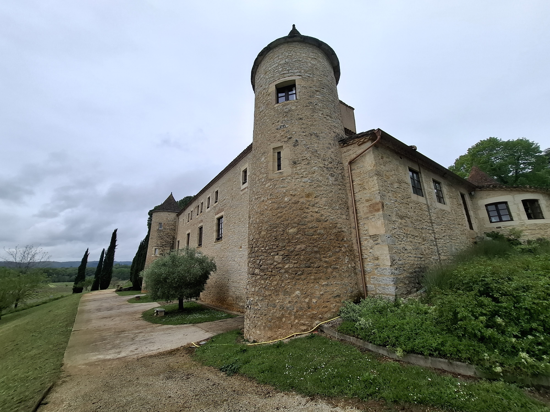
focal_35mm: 13
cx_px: 275
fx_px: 207
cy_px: 206
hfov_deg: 106.2
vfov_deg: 89.9
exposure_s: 1/690
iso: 40
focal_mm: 1.74
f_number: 2.2
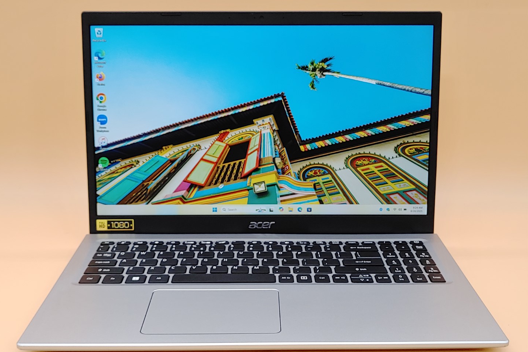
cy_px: 190
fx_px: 704
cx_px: 263
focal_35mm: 48
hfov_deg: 41.1
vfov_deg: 28.1
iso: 50
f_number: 1.8
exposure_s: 1/60
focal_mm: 4.36
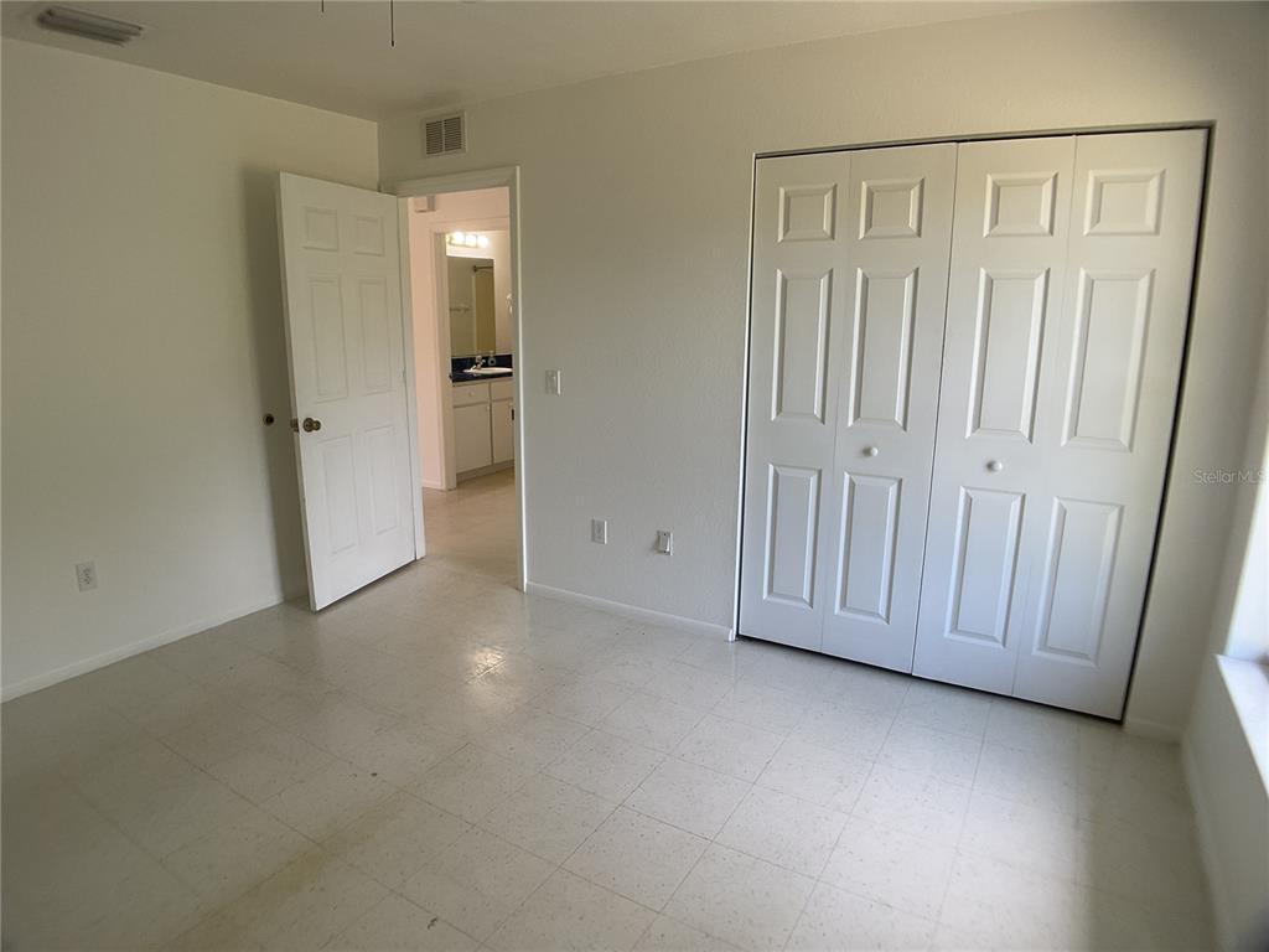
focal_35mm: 29
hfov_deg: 61.7
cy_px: 476
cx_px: 634
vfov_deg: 48.2
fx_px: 1063
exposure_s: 1/120
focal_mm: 3
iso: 40
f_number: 1.8
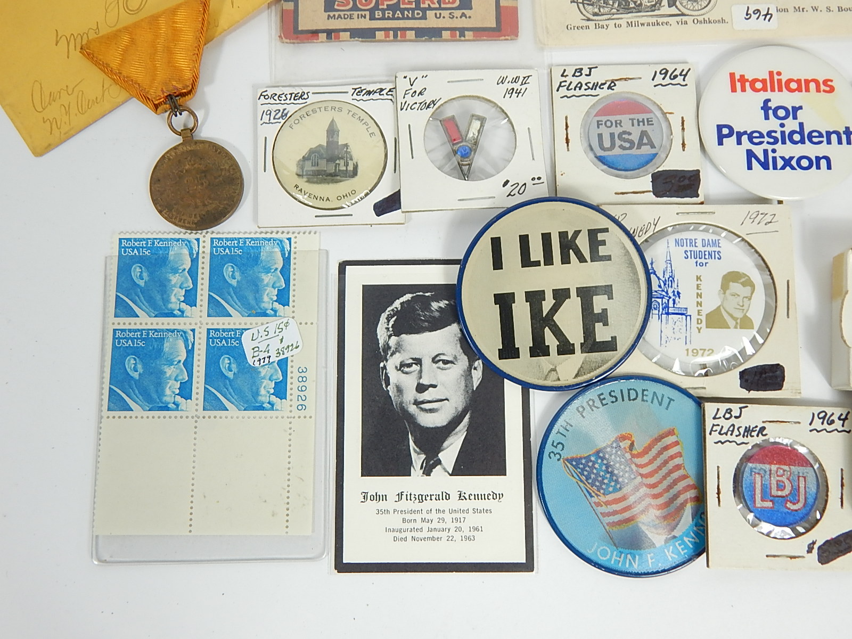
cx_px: 426
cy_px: 320
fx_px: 763
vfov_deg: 45.4
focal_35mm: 31
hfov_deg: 58.4
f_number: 3.2
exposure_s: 1/30
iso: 125
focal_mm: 5.6
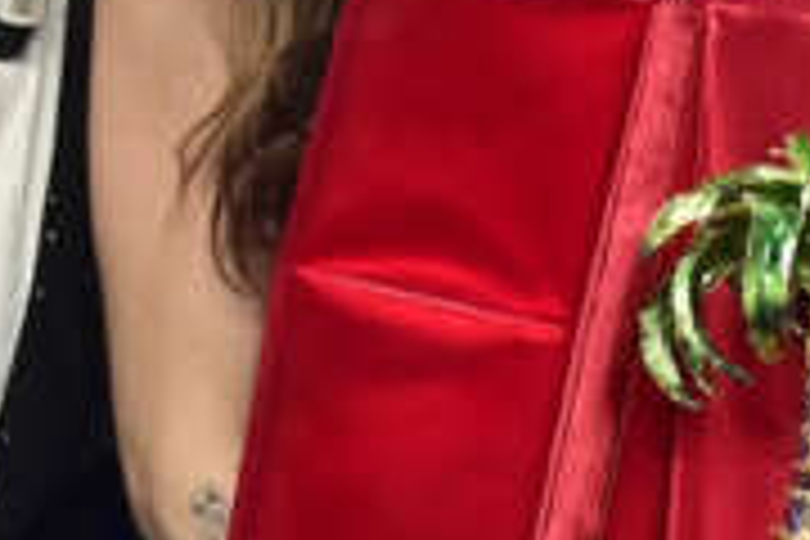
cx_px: 666
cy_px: -50
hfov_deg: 1.4
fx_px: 33680
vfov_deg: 0.9
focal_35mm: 1497
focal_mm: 300
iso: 4000
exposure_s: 1/640
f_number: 3.2
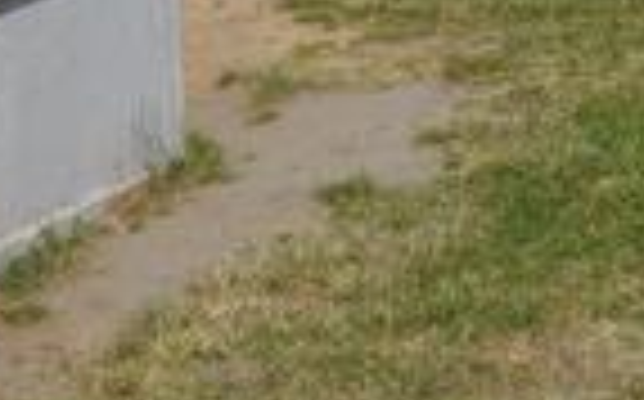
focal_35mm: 174
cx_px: 315
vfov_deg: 6.8
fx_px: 3050
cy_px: -787
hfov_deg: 12.1
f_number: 9
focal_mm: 18
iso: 100
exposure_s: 1/400
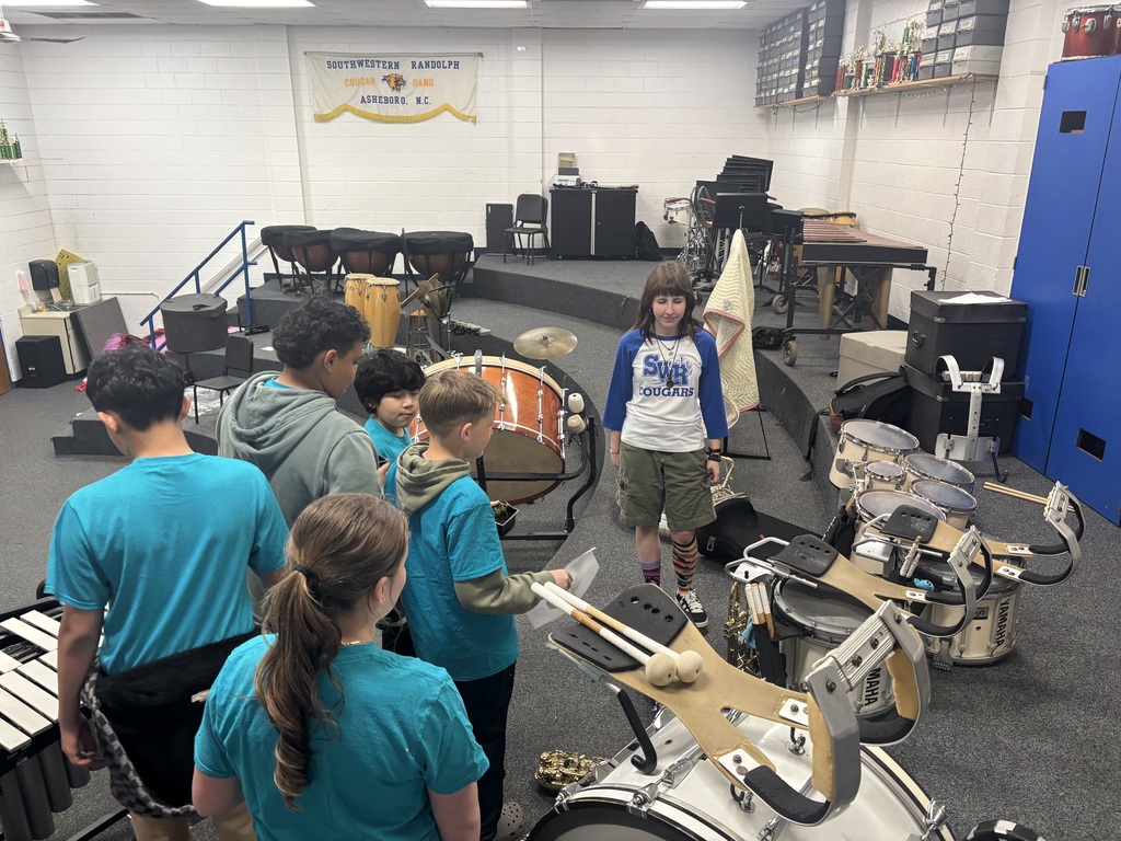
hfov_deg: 67.3
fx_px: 842
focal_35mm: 26
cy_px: 420
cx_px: 560
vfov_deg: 53.1
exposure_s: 1/60
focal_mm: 5.96
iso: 200
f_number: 1.6
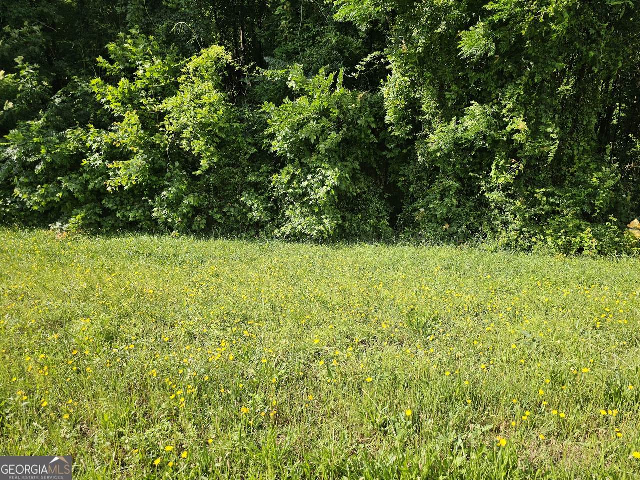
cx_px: 320
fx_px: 425
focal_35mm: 23
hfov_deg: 73.9
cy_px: 240
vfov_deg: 58.9
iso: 10
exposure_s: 1/336
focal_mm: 6.3
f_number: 1.7
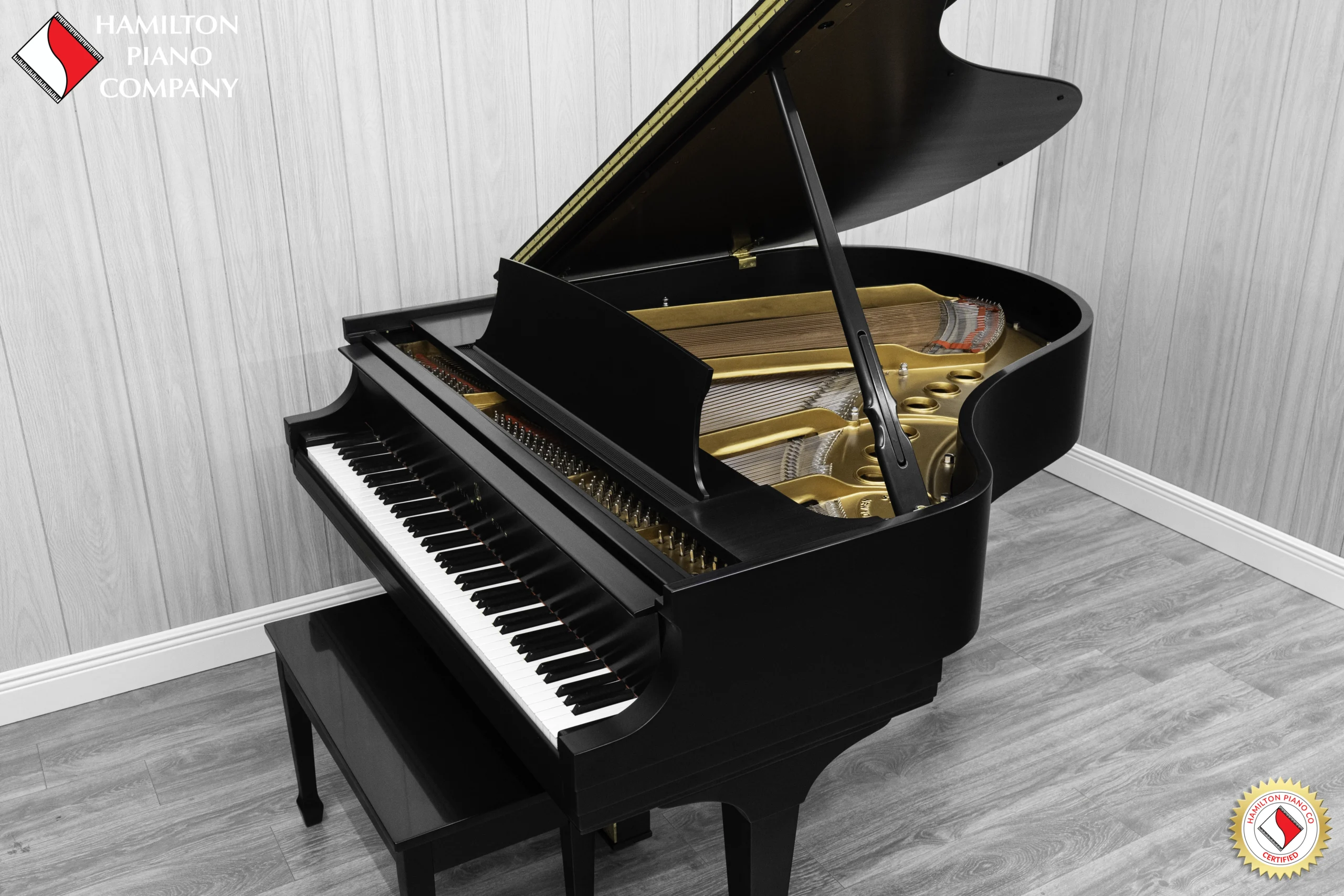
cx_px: 672
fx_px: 1307
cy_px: 448
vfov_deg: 37.9
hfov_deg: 54.4
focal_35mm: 35
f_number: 8
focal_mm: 35
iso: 3200
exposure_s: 1/60
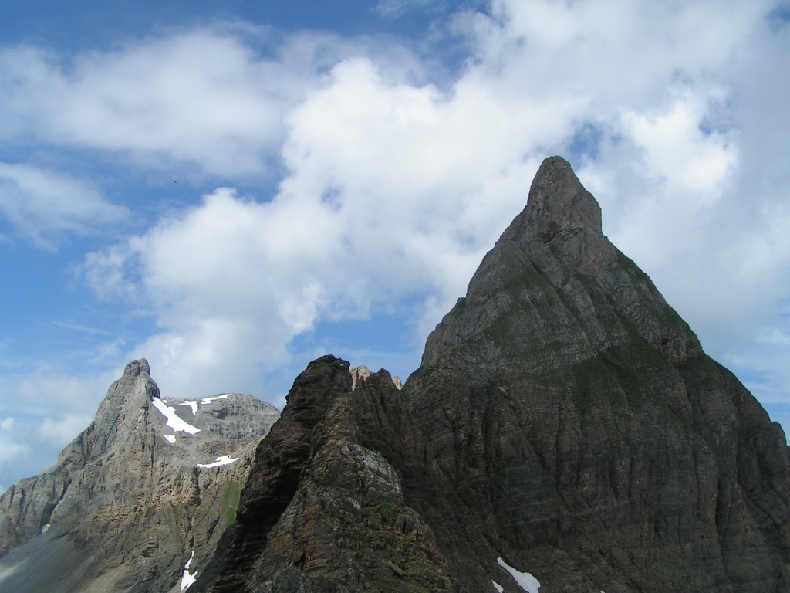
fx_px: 867
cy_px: 296
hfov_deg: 49.0
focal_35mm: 38
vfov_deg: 37.7
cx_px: 395
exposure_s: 1/800
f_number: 5.6
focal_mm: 5.8
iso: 50
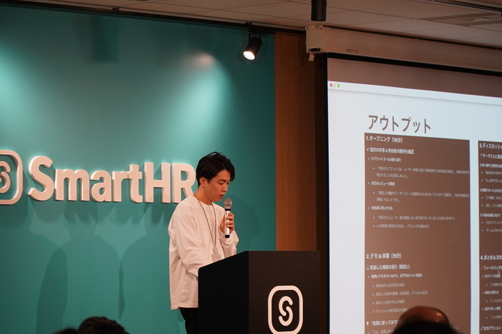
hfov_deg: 14.9
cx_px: 239
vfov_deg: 9.9
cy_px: 178
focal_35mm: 138
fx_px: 1924
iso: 400
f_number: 4
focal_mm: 83
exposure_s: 1/160
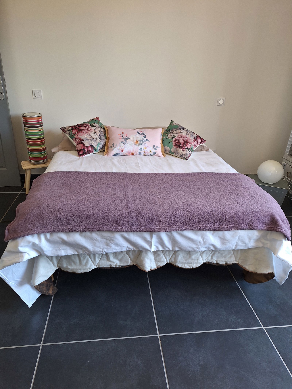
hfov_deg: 58.9
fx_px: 259
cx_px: 146
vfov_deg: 73.9
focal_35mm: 23
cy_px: 194
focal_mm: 5.54
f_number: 1.8
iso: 125
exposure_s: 1/50
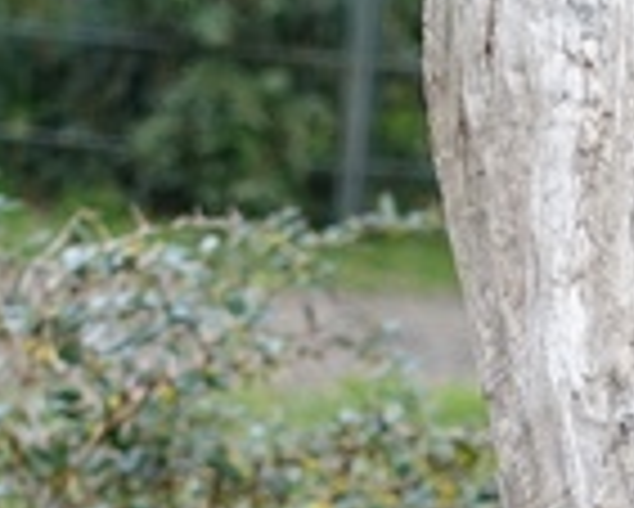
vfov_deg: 3.3
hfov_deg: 4.1
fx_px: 8938
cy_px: 519
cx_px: 742
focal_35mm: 476
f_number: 3.5
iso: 125
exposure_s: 1/80
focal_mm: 25.7
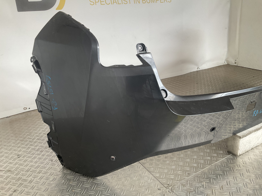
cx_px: 131
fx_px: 219
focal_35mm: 29
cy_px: 98
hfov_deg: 61.7
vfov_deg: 48.2
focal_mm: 3
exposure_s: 1/120
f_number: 1.8
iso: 40
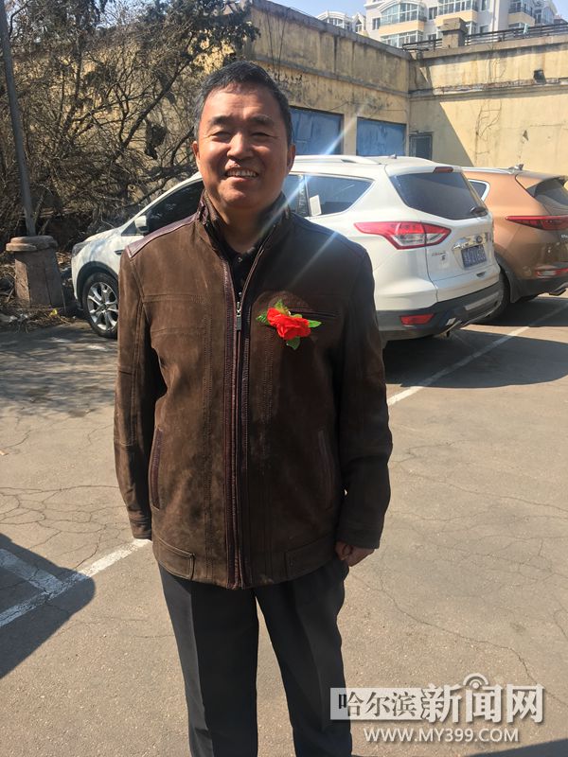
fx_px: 634
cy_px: 378
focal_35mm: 29
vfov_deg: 61.7
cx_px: 284
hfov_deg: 48.2
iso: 25
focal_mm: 4.15
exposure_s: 1/712
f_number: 2.2
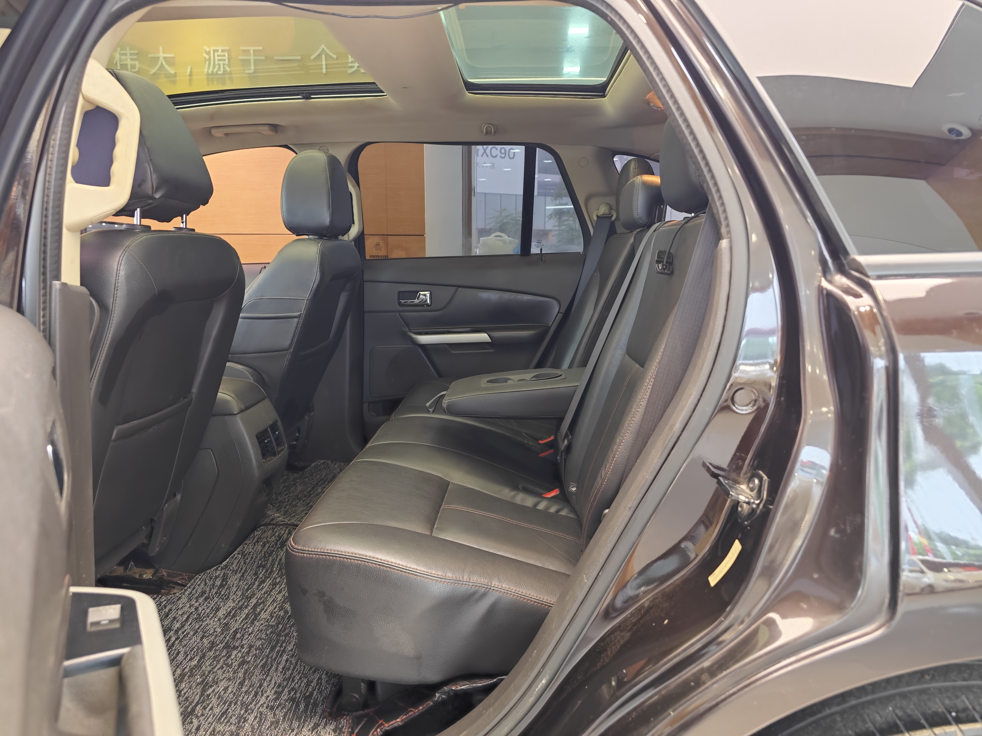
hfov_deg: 73.9
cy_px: 368
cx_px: 491
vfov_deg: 58.9
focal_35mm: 23
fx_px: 652
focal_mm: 8.7
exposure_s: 1/25
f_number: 1.9
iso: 1600
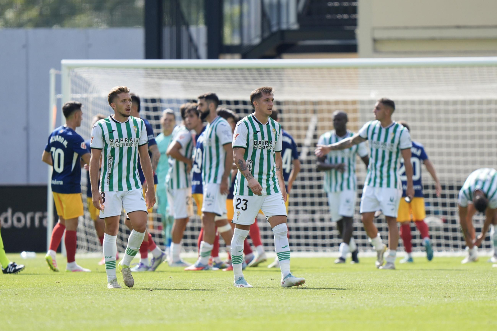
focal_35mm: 400
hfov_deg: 5.2
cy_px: 166
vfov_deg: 3.4
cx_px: 248
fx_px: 5521
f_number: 2.8
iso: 125
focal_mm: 400
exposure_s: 1/1000
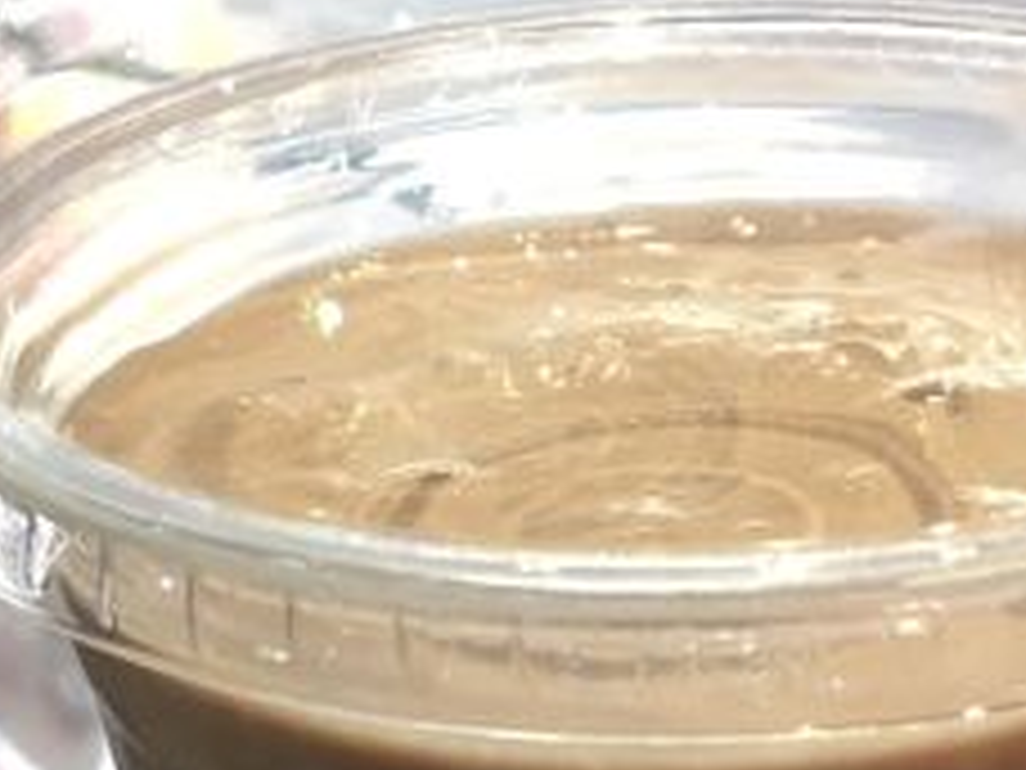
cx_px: 767
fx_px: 2638
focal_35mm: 89
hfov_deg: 21.8
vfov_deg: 15.8
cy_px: 991
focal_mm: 4.15
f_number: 2.2
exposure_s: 1/33
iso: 50
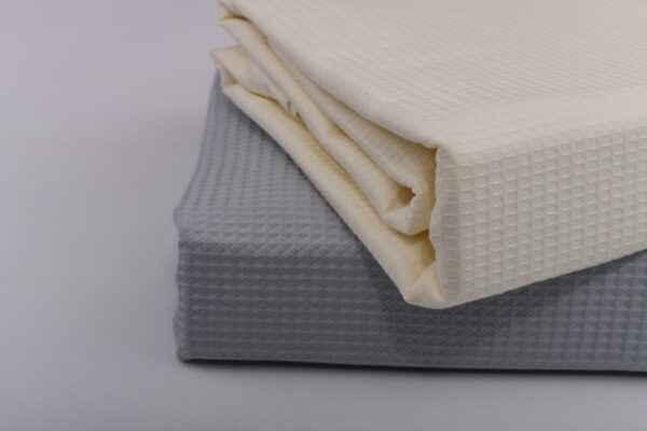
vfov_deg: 27.0
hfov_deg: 39.6
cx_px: 324
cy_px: 216
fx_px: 899
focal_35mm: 50
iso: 64
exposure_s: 1/250
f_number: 8
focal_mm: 50
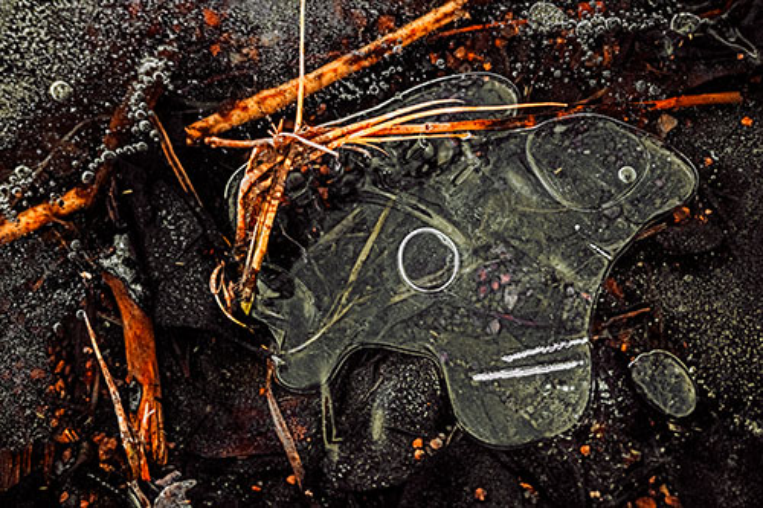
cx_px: 382
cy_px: 254
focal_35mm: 210
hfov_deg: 9.8
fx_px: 4449
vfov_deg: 6.5
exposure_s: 1/1000
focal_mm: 210
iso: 5000
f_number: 6.3
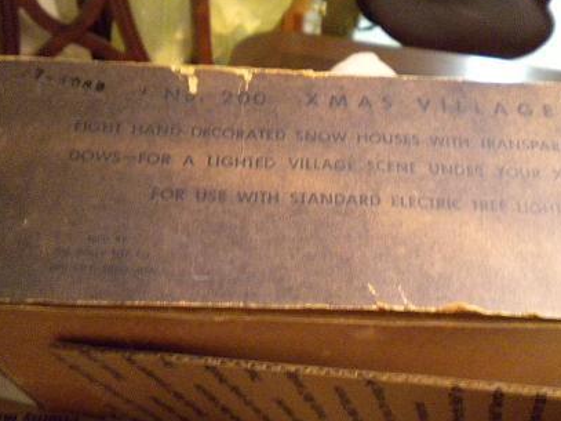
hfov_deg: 42.9
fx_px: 713
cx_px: 303
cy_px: 202
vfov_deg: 32.9
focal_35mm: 44
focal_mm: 6.3
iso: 733
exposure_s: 1/8.8
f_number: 3.1
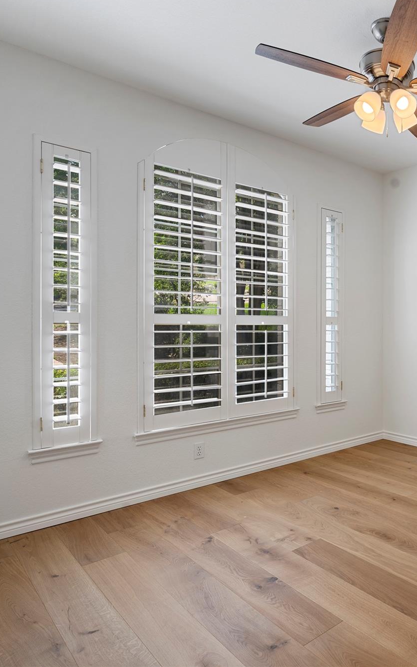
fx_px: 455
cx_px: 419
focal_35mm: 25
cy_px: 327
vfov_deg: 72.5
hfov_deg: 42.4
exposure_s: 1/13
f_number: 9
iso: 100
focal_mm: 16
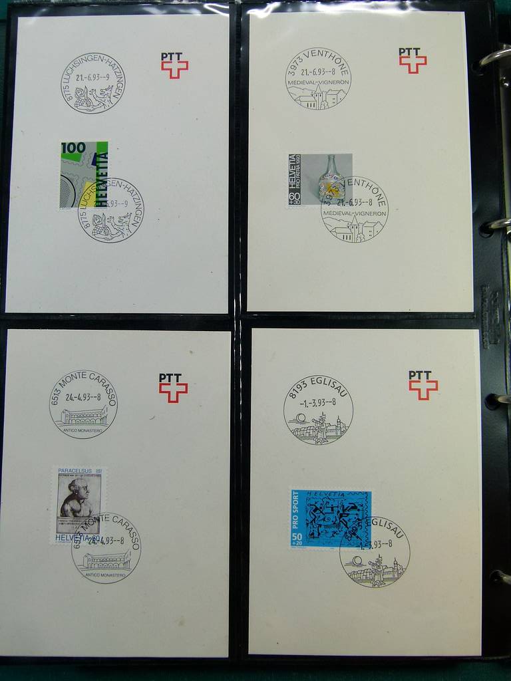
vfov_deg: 54.0
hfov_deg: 41.8
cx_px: 256
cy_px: 340
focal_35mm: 34
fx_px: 669
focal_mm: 6.2
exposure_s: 1/125
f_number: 4
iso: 100
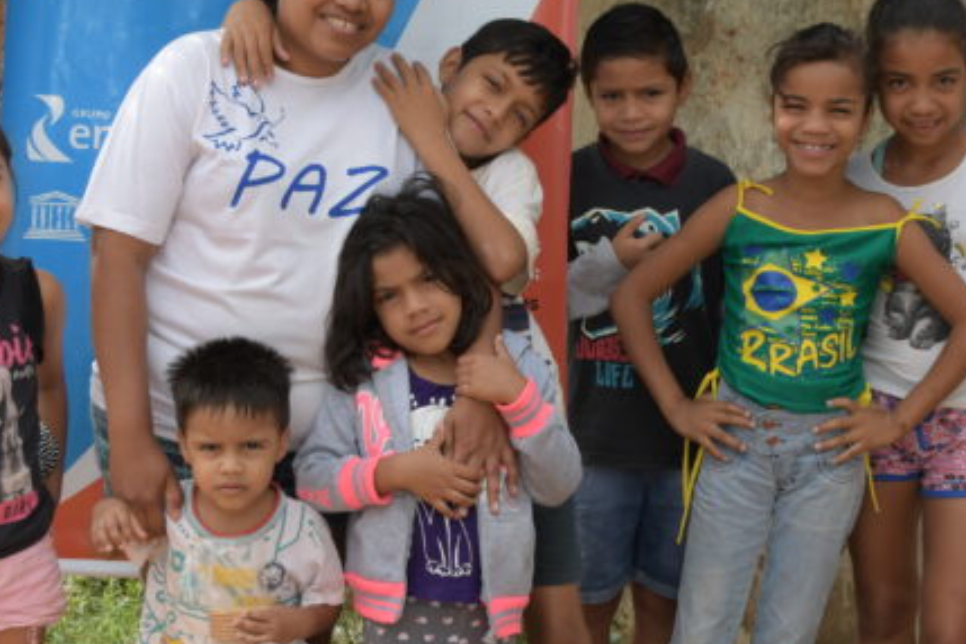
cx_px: 489
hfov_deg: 24.2
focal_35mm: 84
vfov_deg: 16.2
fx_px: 2254
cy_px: 405
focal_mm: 24
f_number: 7.1
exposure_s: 1/125
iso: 100
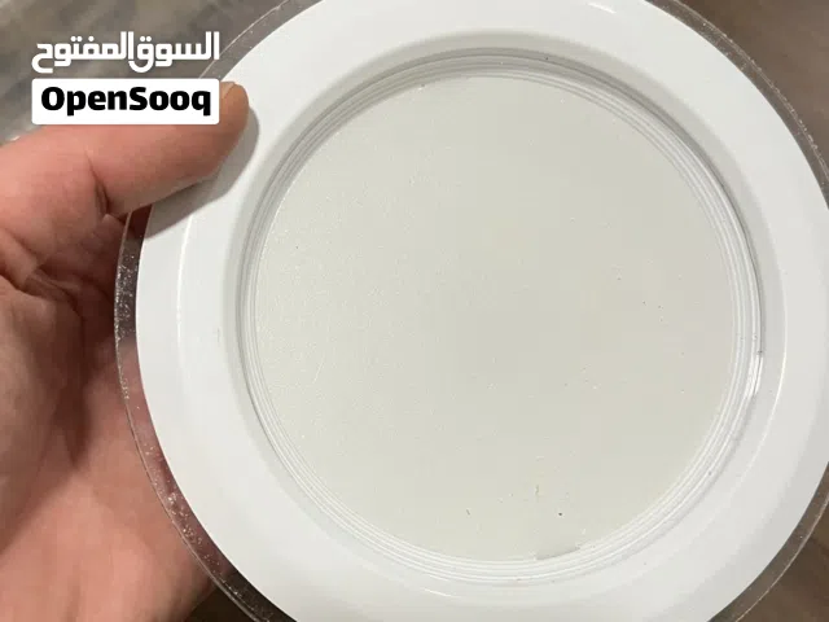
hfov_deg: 67.3
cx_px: 414
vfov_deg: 53.1
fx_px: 623
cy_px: 311
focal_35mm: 26
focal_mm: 5.7
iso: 100
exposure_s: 1/50
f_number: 1.5
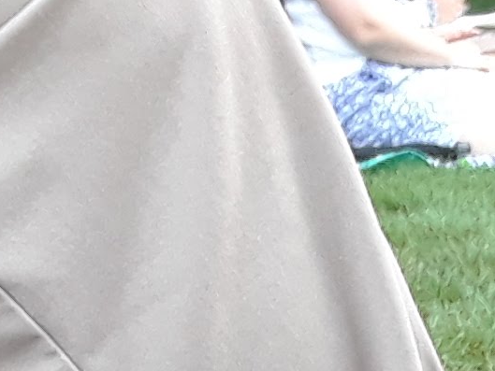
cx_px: 714
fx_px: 2088
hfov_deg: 12.9
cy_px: 750
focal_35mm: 146
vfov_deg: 9.5
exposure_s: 1/30
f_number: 1.9
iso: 64
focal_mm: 2.47
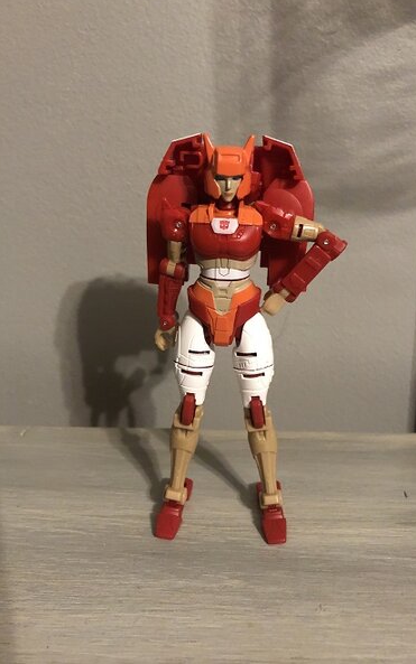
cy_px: 330
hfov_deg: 41.9
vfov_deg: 62.9
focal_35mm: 30
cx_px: 215
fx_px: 544
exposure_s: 1/4
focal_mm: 3.99
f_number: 1.8
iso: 125
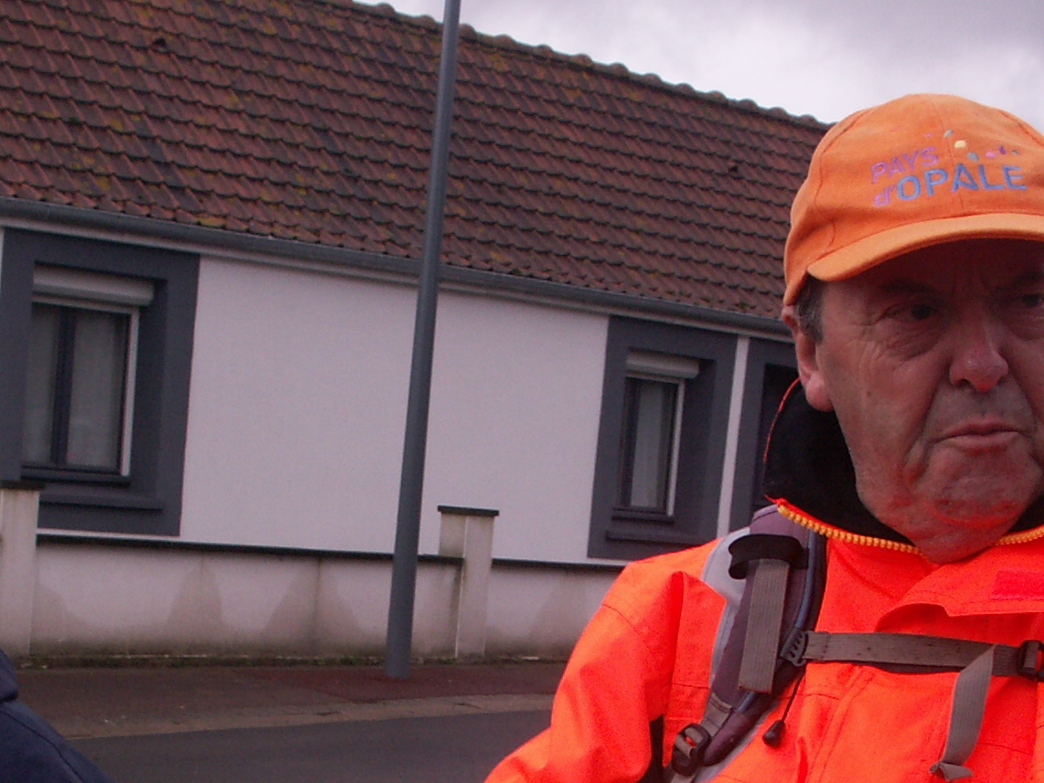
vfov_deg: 17.9
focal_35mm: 80
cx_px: 520
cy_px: 814
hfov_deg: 24.4
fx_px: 2413
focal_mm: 7.21
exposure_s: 1/125
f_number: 4.5
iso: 64
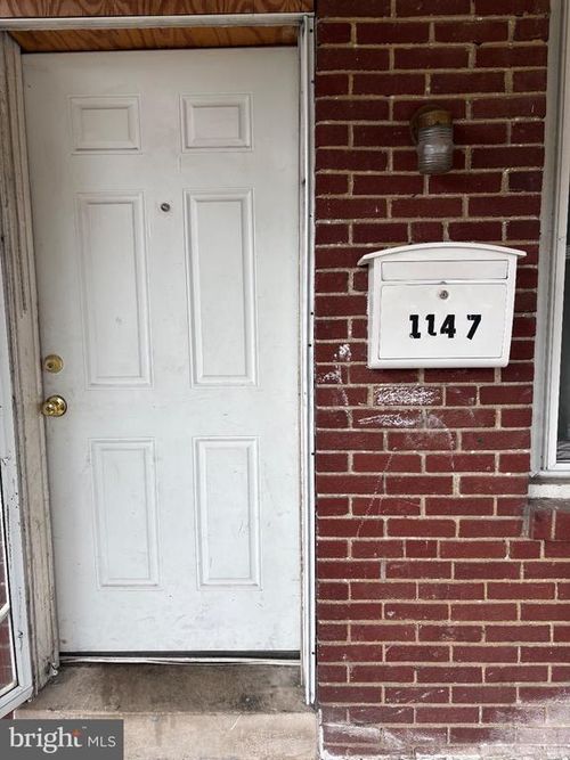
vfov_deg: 67.3
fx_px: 571
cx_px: 285
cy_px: 380
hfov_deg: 53.0
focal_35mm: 26
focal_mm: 5.96
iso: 50
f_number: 1.6
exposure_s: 1/369
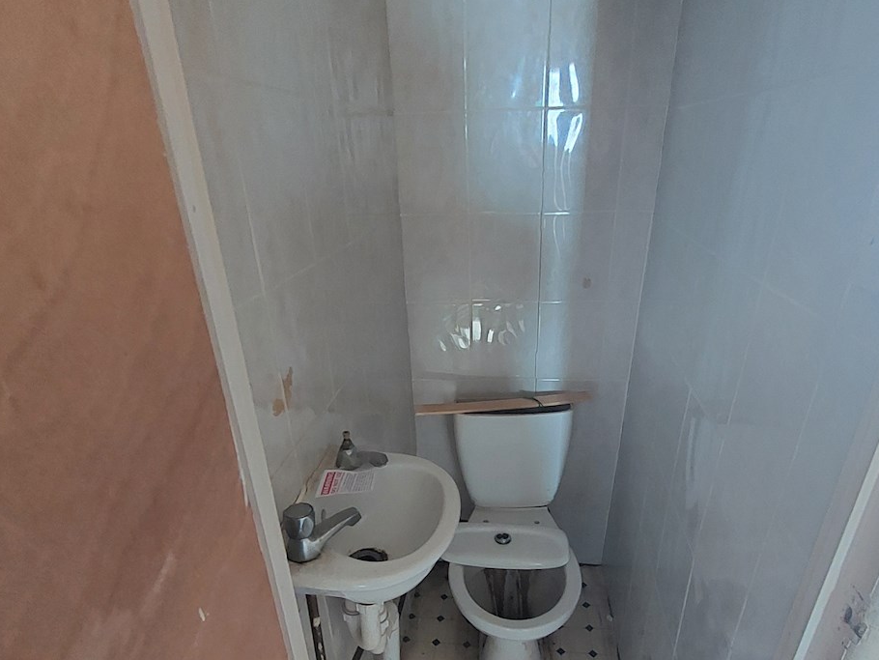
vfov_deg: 64.7
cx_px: 450
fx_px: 508
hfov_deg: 81.7
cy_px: 426
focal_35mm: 20
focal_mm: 1.74
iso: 800
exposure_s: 1/10
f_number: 2.2
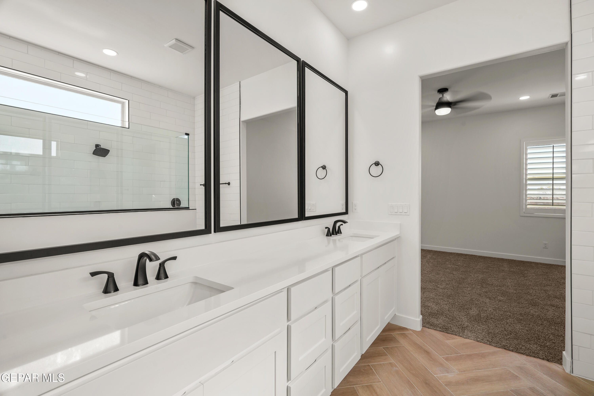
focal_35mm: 16
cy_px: 198
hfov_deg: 96.7
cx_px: 297
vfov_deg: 73.7
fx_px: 264
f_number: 10
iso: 640
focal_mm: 16
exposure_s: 1/20
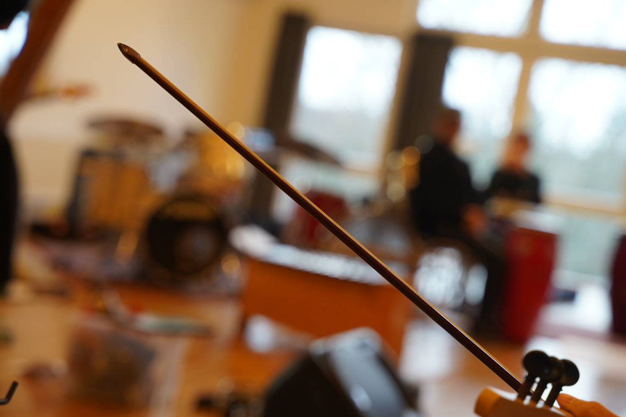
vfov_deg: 16.4
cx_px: 309
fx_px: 1443
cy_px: 214
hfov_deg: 24.5
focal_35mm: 83
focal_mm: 75
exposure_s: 1/80
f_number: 4
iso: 400
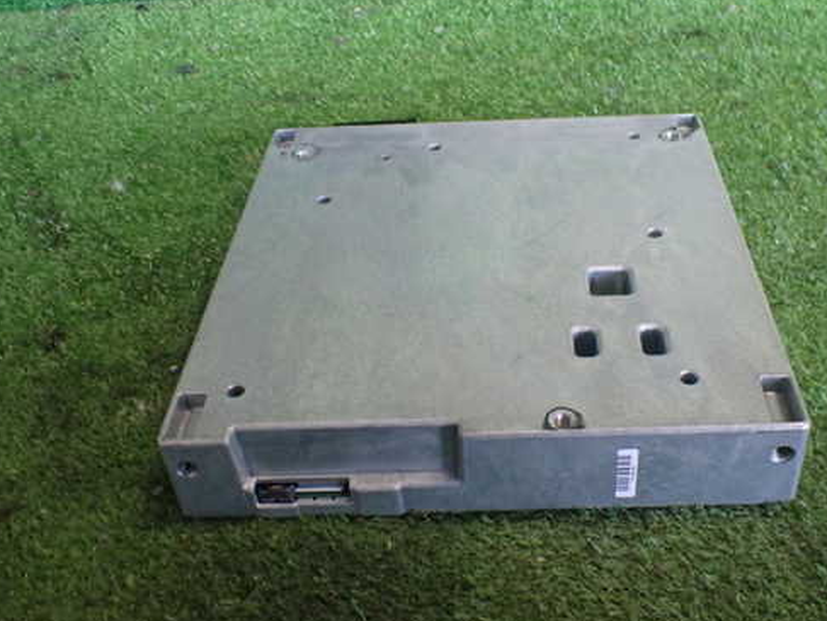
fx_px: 884
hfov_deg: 49.9
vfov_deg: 38.7
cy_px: 306
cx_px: 483
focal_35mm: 37
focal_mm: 5.4
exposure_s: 1/125
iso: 640
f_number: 2.3
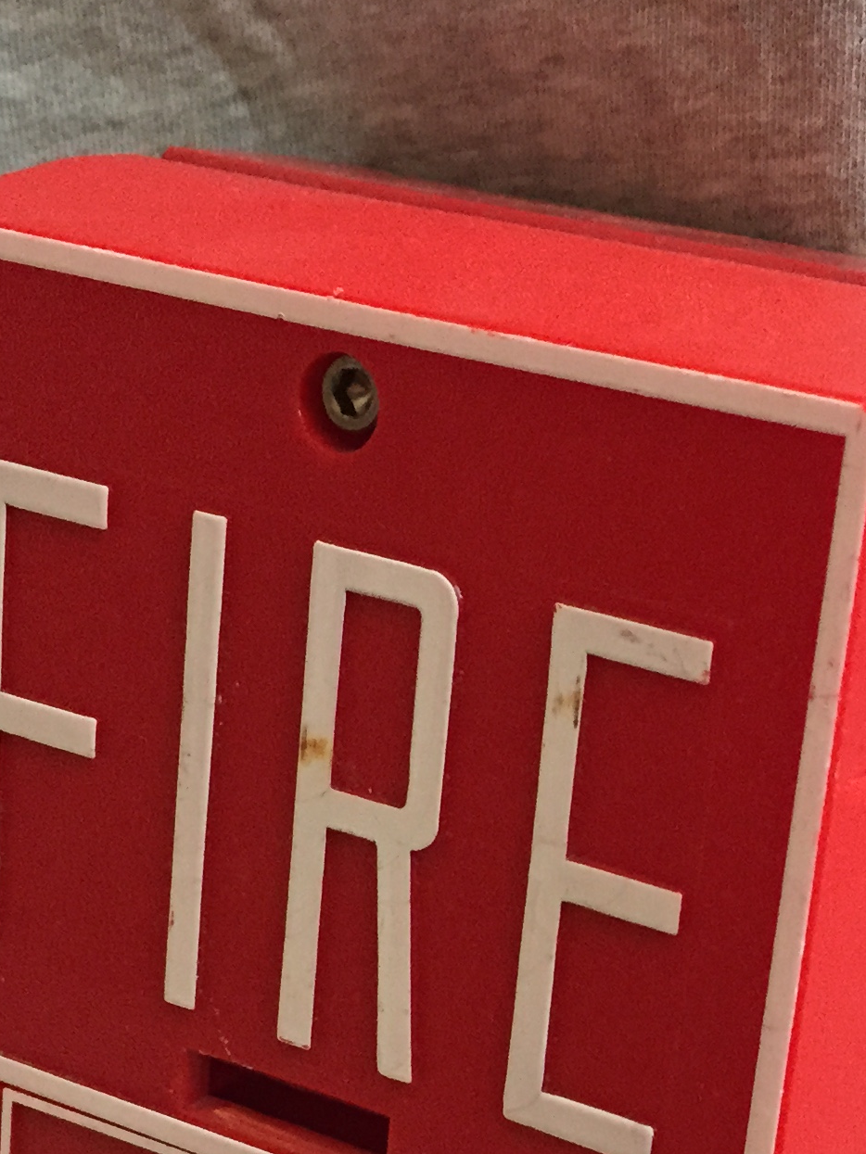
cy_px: 1021
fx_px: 2535
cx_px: 748
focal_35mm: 76
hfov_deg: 19.1
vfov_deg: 24.9
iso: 200
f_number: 2.2
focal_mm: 4.15
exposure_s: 1/30
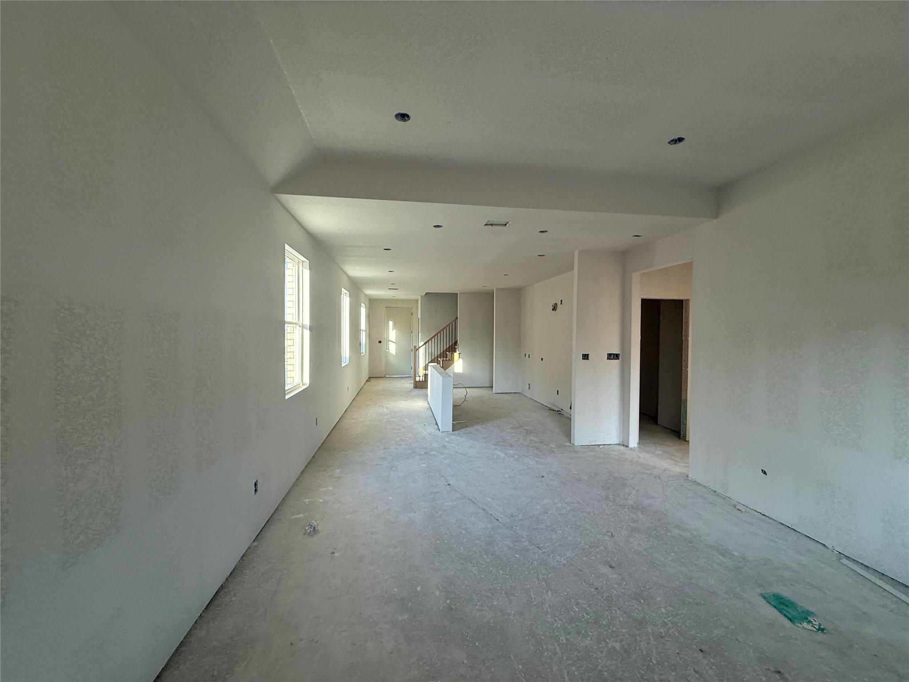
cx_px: 454
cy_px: 341
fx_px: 368
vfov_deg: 85.7
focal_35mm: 14
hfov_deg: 102.1
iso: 100
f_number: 2.2
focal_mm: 2.22
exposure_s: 1/99
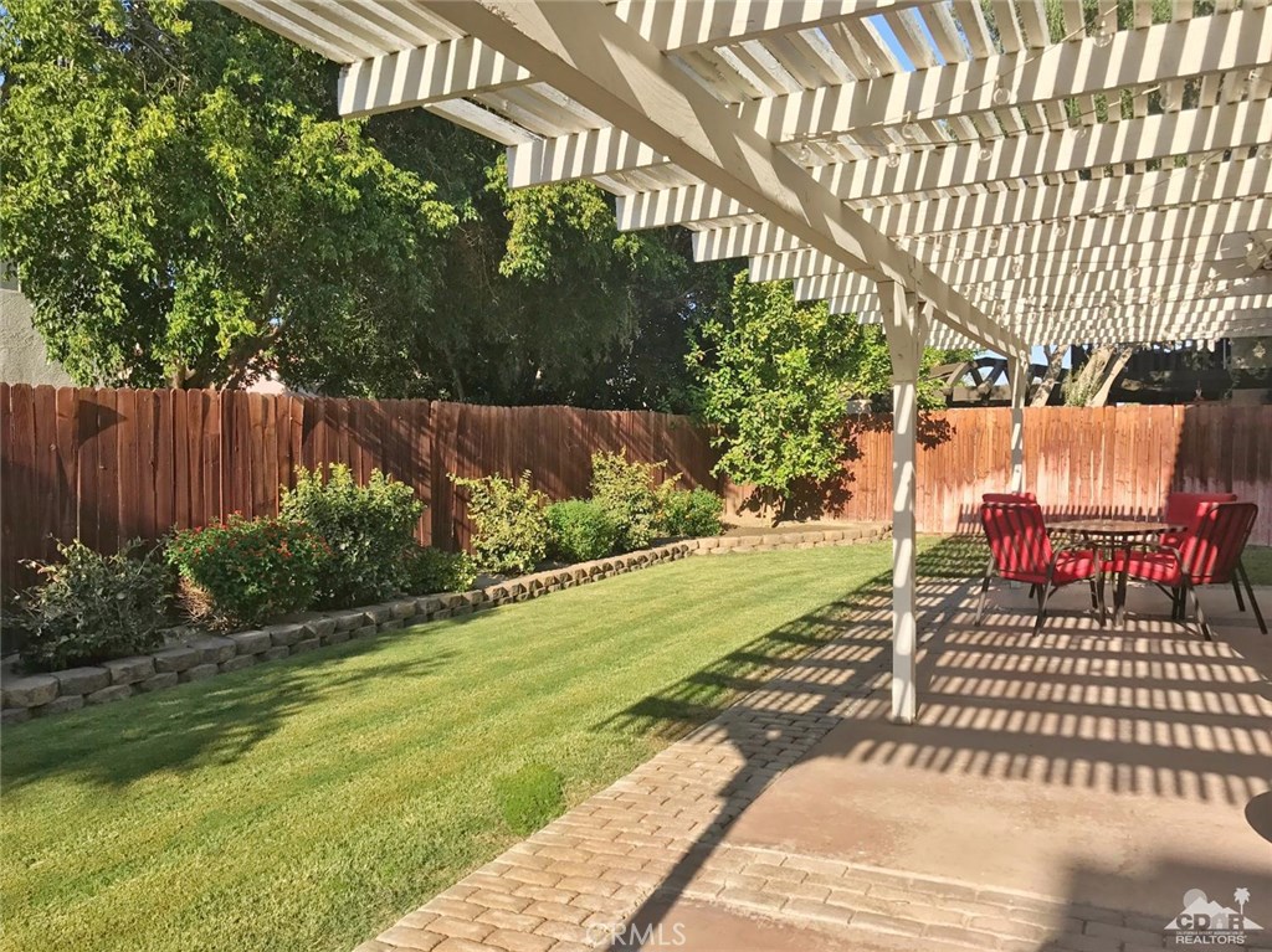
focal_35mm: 28
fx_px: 1028
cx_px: 636
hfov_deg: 63.5
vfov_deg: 49.7
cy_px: 476
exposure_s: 1/1623
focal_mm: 3.99
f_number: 1.8
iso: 20
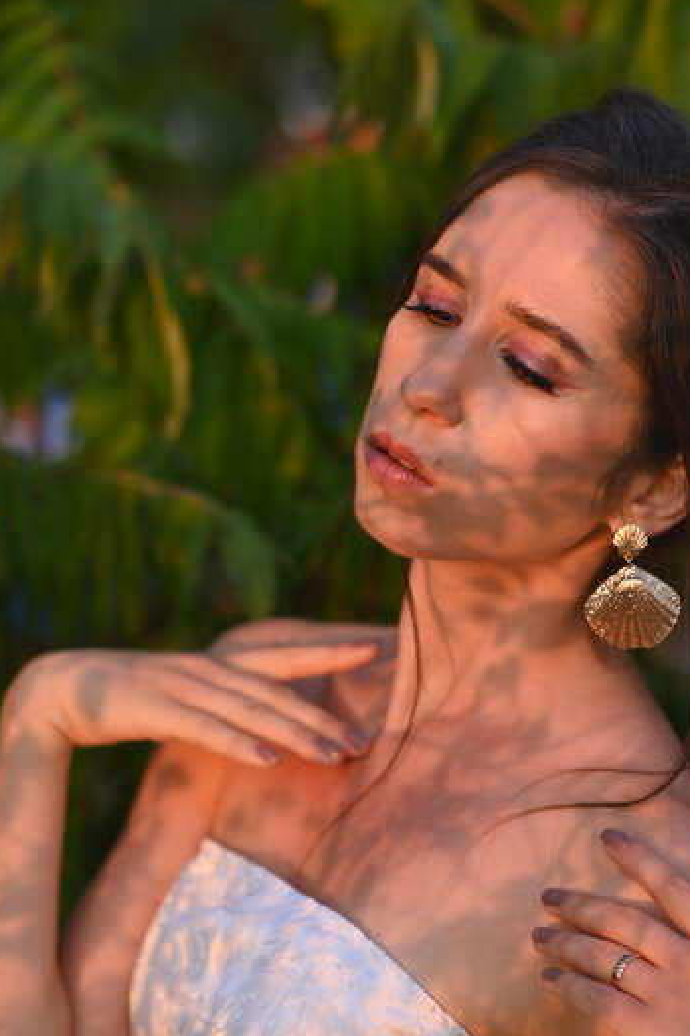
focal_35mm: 130
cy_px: 581
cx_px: 423
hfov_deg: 10.5
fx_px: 3740
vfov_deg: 15.8
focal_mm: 85
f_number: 2.5
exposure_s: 1/250
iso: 100
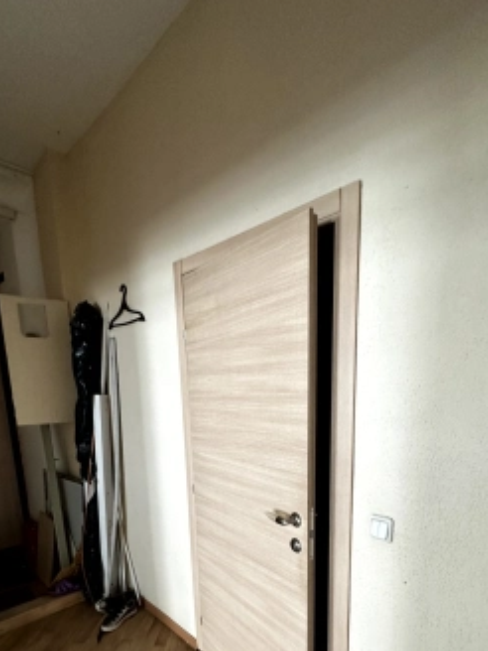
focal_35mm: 20
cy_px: 460
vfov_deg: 77.6
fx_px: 376
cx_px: 265
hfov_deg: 65.9
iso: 160
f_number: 2.2
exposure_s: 1/99
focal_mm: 2.22
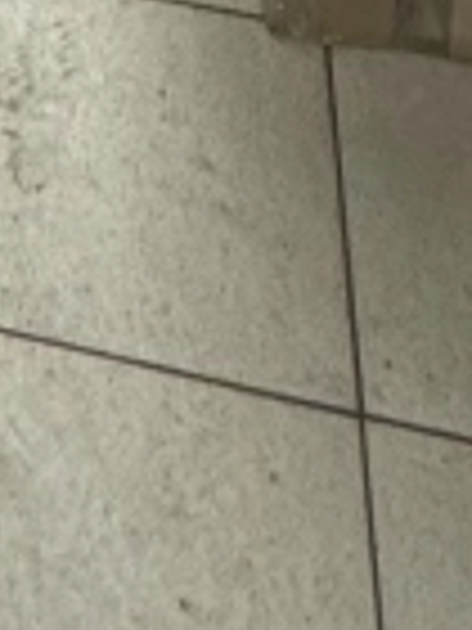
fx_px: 1963
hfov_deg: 12.7
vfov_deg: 10.7
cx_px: -319
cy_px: -1354
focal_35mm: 108
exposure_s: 1/50
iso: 200
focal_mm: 2.22
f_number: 2.2
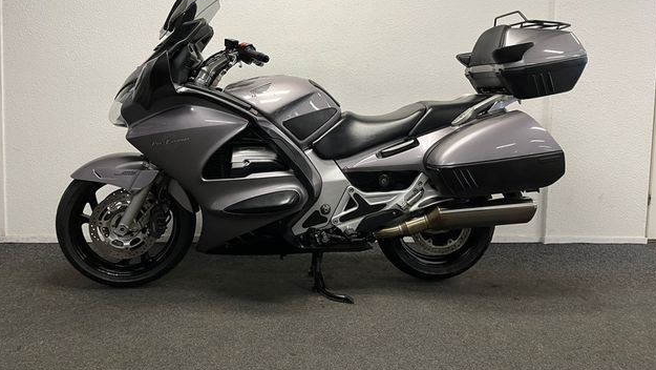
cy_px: 127
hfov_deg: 66.0
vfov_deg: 39.8
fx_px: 505
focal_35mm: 29
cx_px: 325
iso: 64
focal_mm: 5.1
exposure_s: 1/50
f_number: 1.6
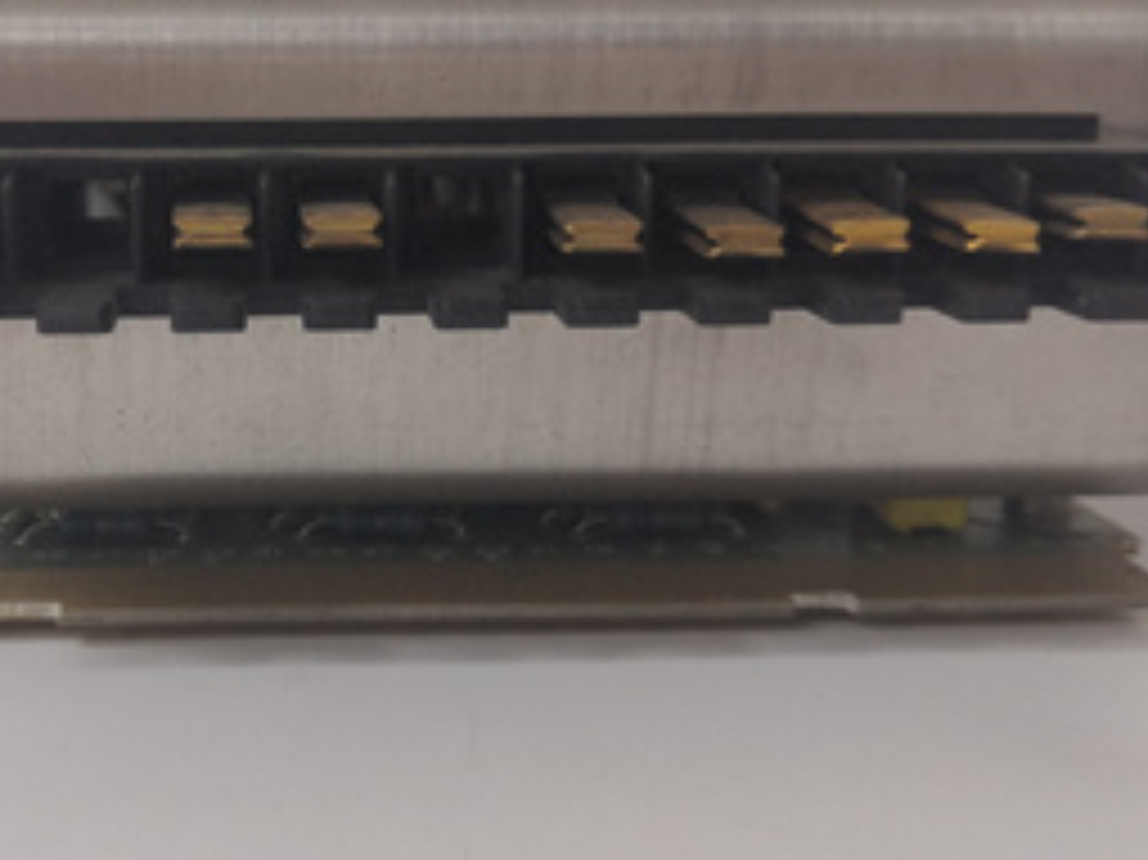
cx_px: 329
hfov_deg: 35.6
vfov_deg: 27.4
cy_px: 349
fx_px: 1757
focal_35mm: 53
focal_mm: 3.95
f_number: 1.8
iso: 250
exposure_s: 1/50
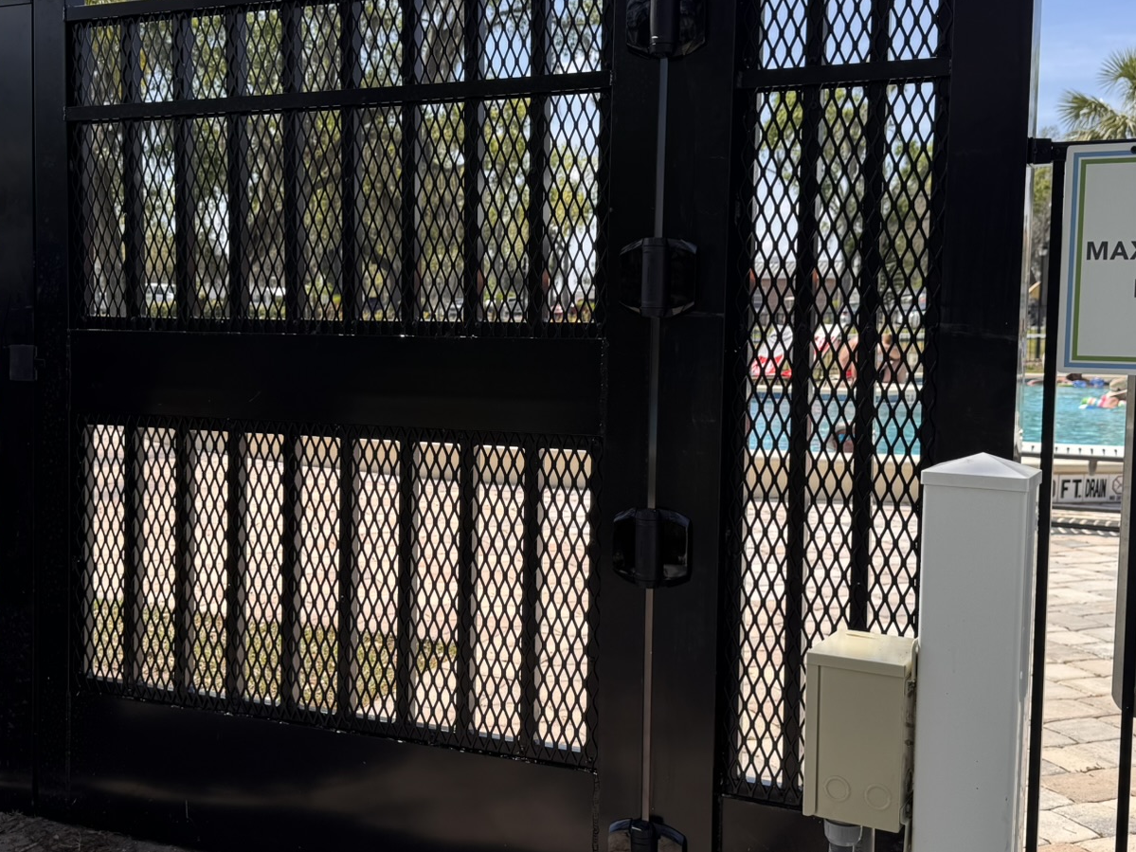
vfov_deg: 35.1
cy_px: 419
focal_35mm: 41
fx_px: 1345
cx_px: 519
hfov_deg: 45.7
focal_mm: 6.76
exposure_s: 1/2604
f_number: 1.78
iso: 80
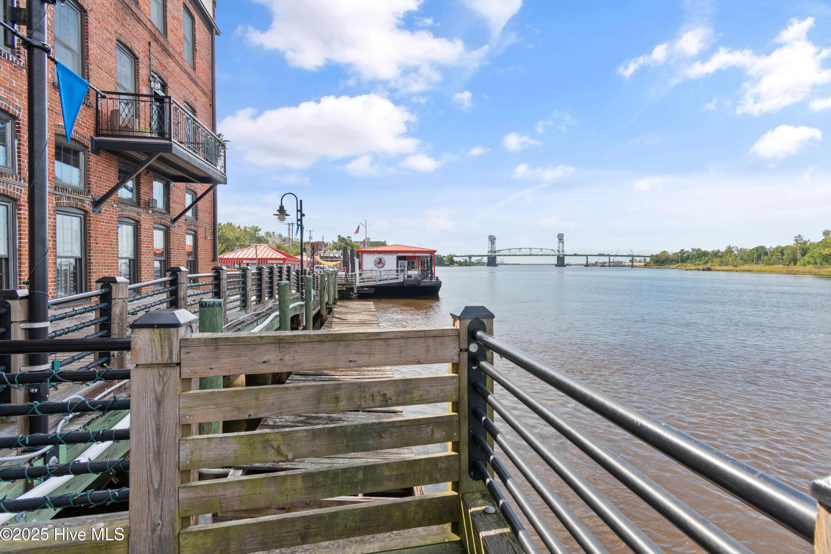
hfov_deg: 96.6
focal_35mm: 16
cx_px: 441
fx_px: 369
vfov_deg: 73.7
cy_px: 266
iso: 100
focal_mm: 10
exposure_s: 1/160
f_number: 6.3
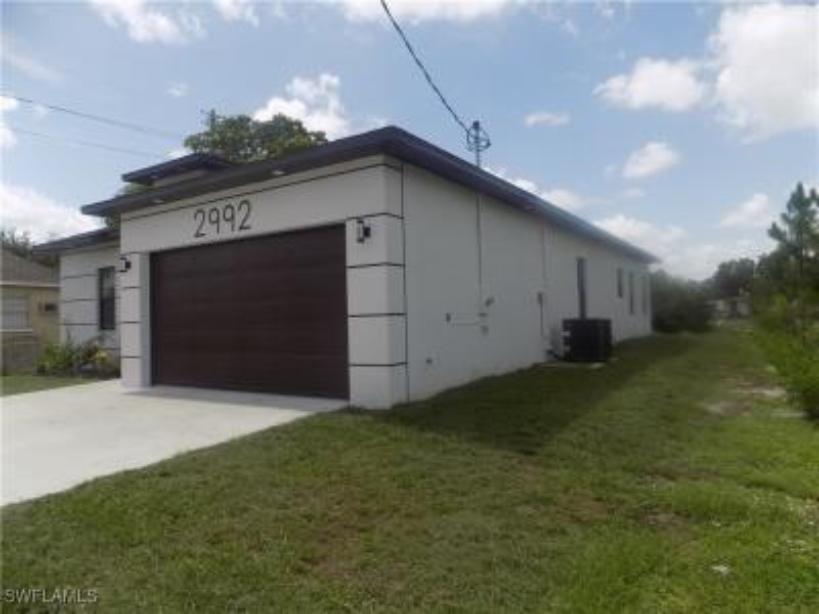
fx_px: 544
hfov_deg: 73.9
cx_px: 410
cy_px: 307
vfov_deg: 58.9
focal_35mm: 23
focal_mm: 4
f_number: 3.1
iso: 80
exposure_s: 1/1000
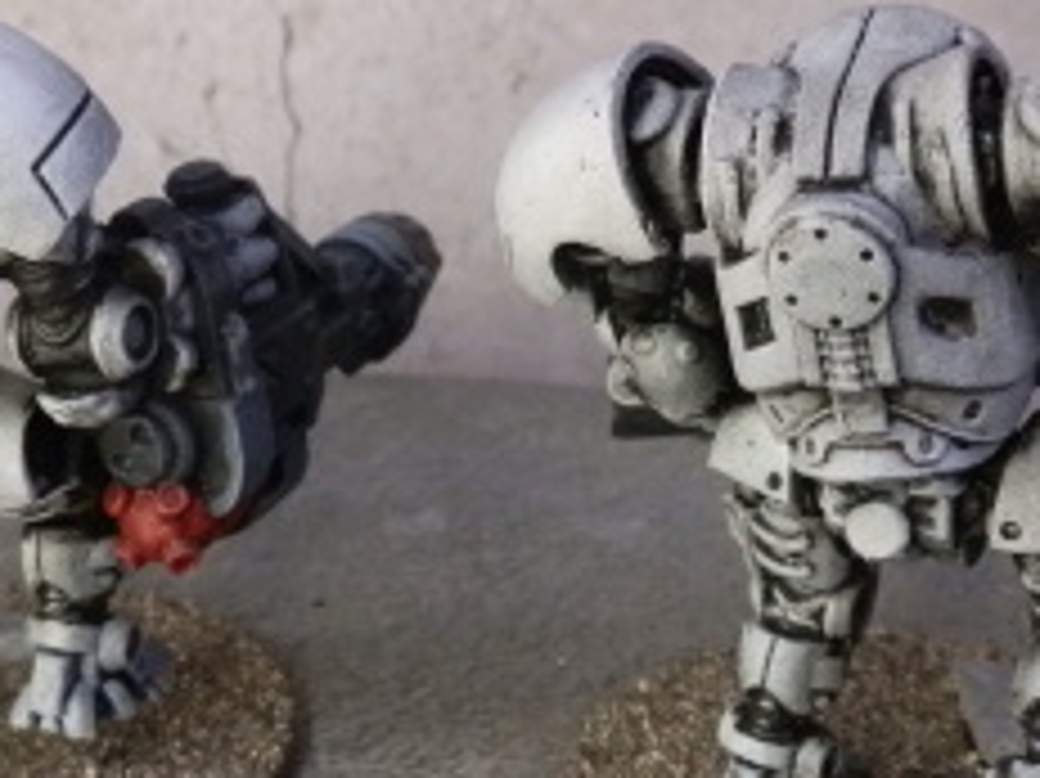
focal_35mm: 65
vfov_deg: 22.6
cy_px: 351
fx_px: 1952
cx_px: 450
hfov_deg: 29.8
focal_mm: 5
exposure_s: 1/125
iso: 400
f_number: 3.1
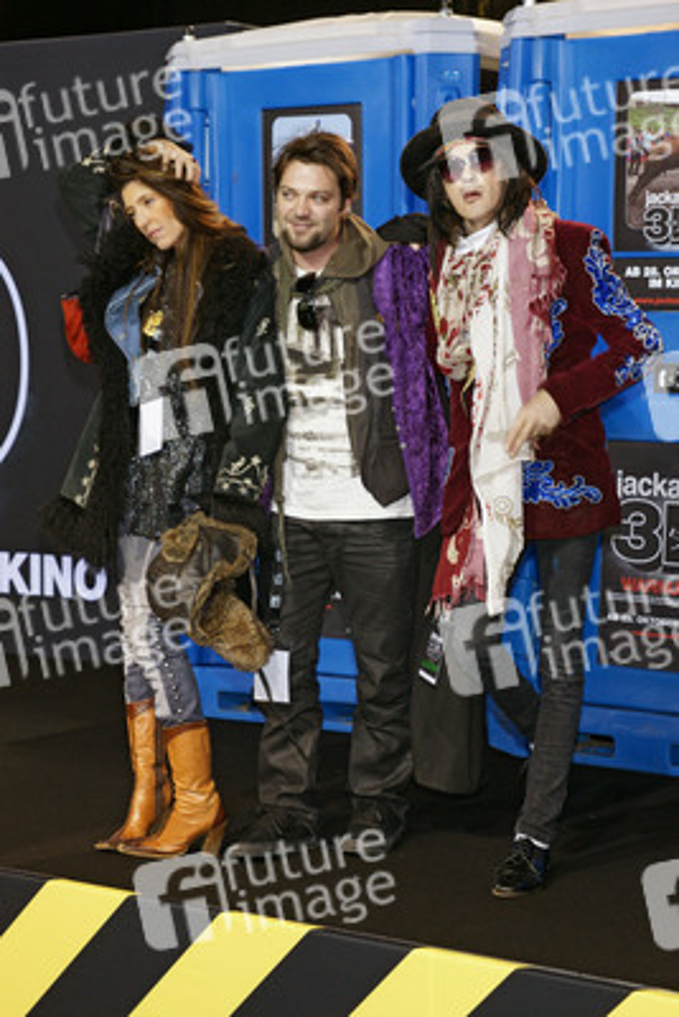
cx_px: 340
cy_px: 508
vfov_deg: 24.6
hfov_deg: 16.6
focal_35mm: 82
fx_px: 2332
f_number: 5.6
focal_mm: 55
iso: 500
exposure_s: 1/80
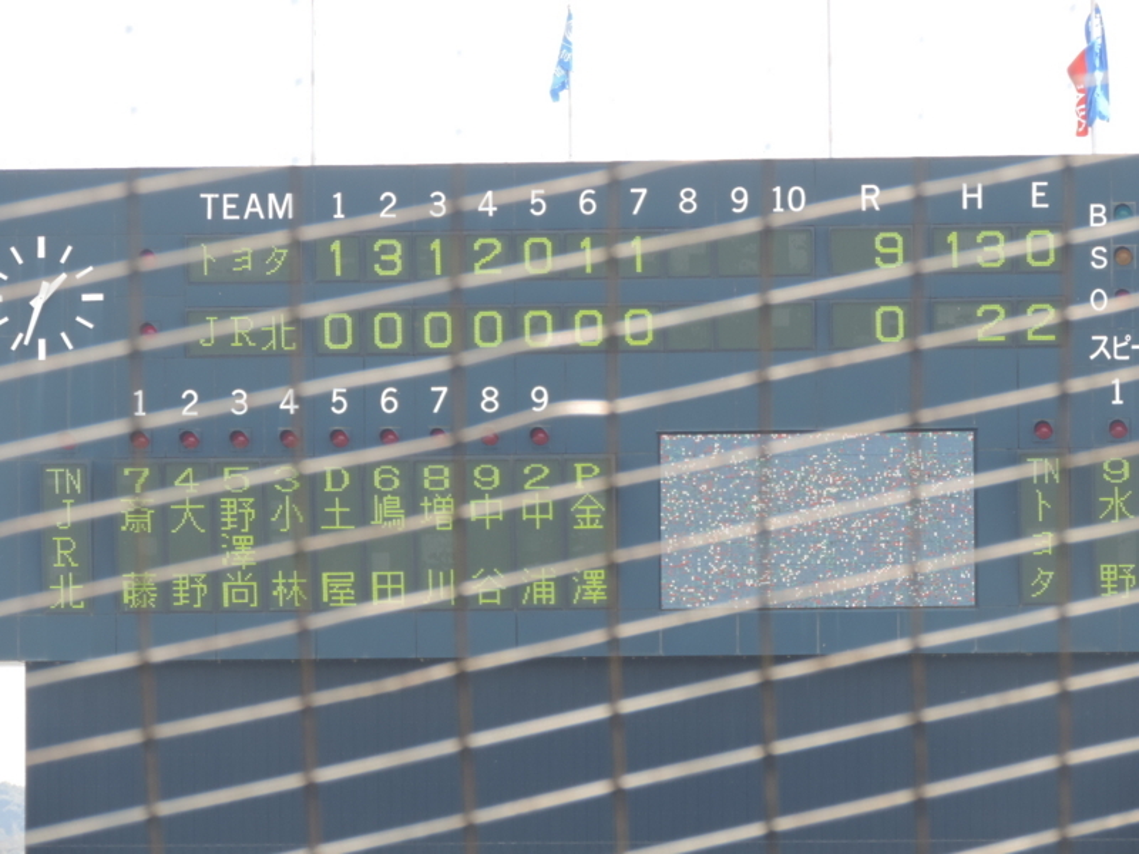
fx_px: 9871
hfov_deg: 6.6
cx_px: 570
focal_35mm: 300
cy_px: 427
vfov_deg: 5.0
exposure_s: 1/200
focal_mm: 53.5
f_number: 4.8
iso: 125
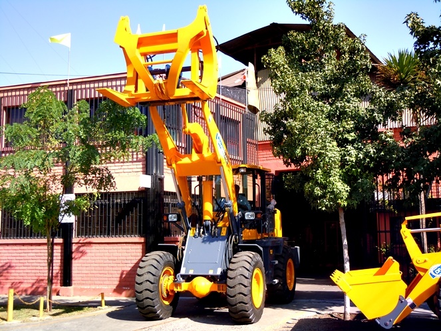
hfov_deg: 42.1
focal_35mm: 45
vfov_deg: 32.2
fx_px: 573
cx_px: 220
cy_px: 166
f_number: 3.8
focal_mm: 8.1
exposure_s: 1/400
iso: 100
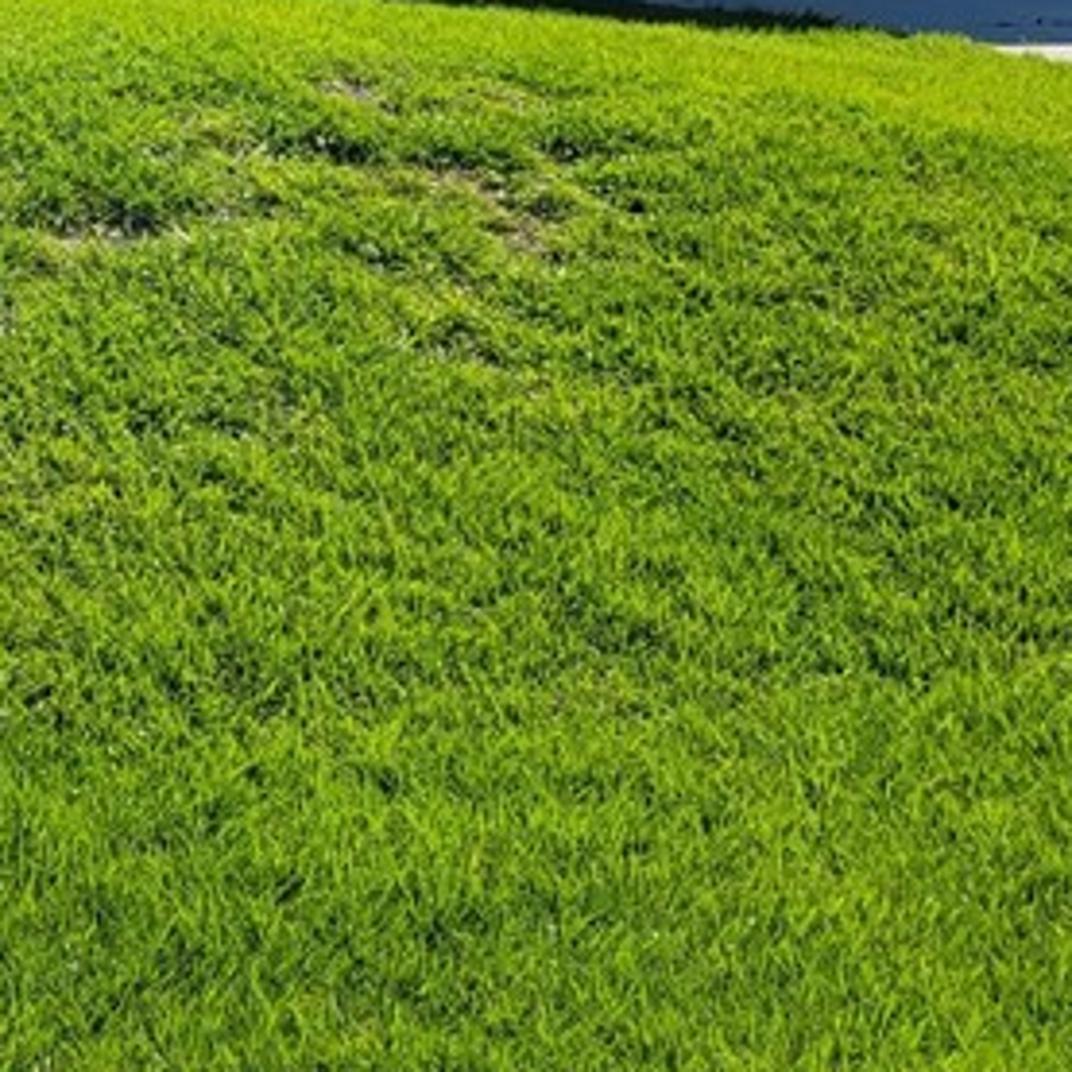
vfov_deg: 19.0
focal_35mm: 85
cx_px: -445
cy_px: -298
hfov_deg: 18.5
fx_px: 2978
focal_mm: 5.4
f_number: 1.8
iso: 40
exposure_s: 1/4302
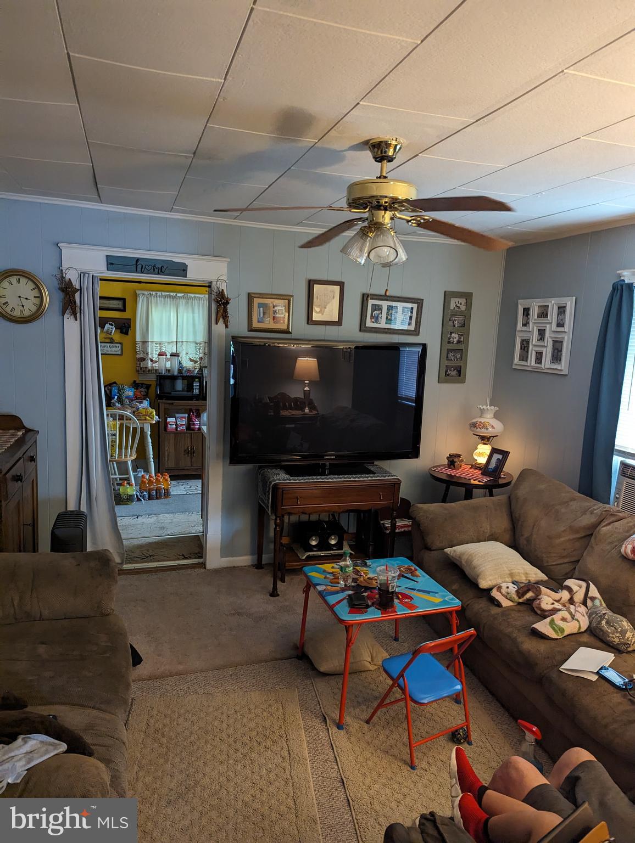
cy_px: 422
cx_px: 318
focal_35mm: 24
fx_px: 586
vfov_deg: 71.5
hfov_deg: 56.9
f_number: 1.85
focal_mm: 6.81
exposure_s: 1/120
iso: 1151
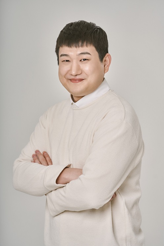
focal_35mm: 168
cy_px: 123
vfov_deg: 12.2
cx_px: 82
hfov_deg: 8.2
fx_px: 1147
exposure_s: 1/250
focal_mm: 168
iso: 160
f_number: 4.5
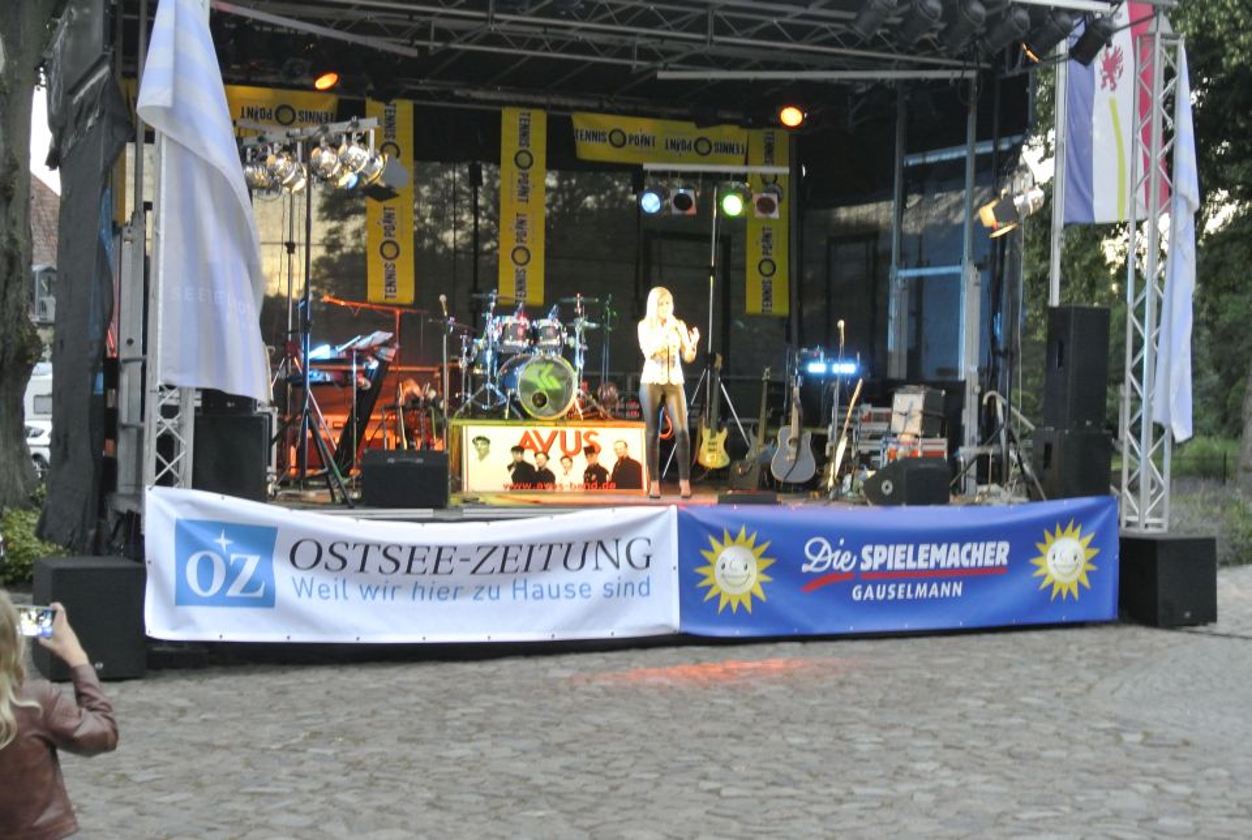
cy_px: 420
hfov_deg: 35.6
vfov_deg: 24.3
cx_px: 626
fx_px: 1951
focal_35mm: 56
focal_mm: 21.1
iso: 800
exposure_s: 1/20
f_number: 5
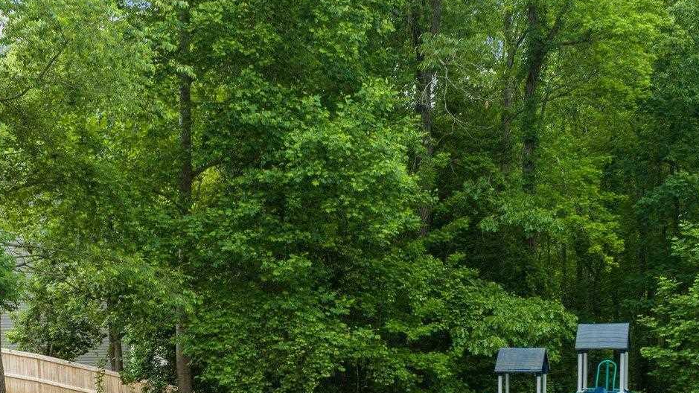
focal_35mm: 57
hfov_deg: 36.6
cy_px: 409
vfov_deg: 20.3
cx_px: 386
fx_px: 1056
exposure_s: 1/25
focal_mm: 12.29
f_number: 4.5
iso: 100
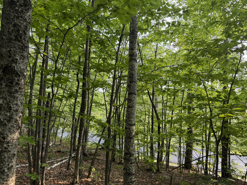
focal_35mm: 24
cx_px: 124
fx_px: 171
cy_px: 92
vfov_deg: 56.8
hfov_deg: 71.6
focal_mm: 6.76
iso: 100
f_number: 1.78
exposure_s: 1/430
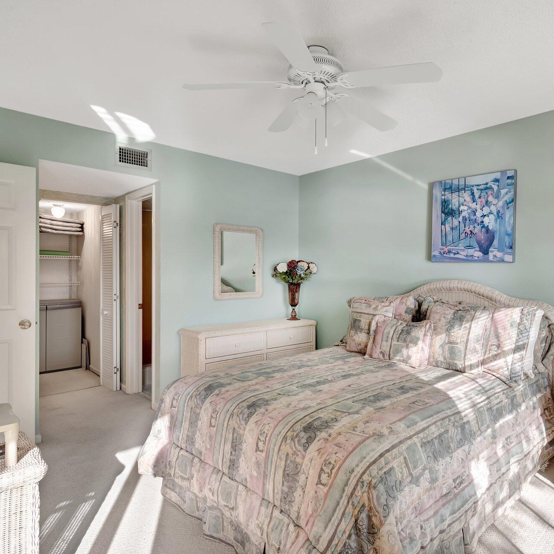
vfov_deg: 74.8
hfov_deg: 73.5
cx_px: 348
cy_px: 269
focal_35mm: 20
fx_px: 362
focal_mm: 10
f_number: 8
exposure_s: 1/80
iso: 1000
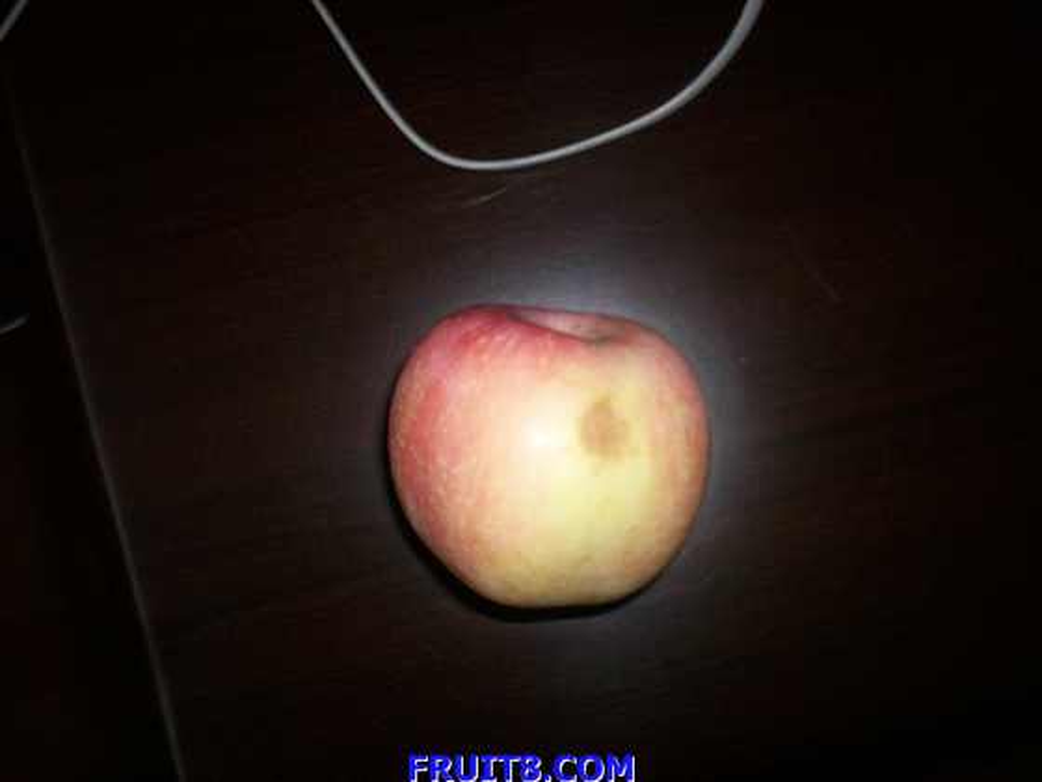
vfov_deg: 39.7
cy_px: 391
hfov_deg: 51.4
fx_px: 1084
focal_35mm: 36
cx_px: 521
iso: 140
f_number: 4.5
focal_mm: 6
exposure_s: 1/60
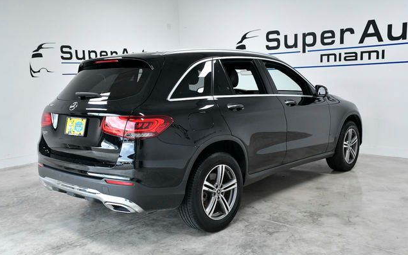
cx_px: 204
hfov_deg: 52.7
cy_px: 131
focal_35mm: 37
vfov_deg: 34.4
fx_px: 411
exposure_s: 1/640
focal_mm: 36
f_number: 4.5
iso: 1600
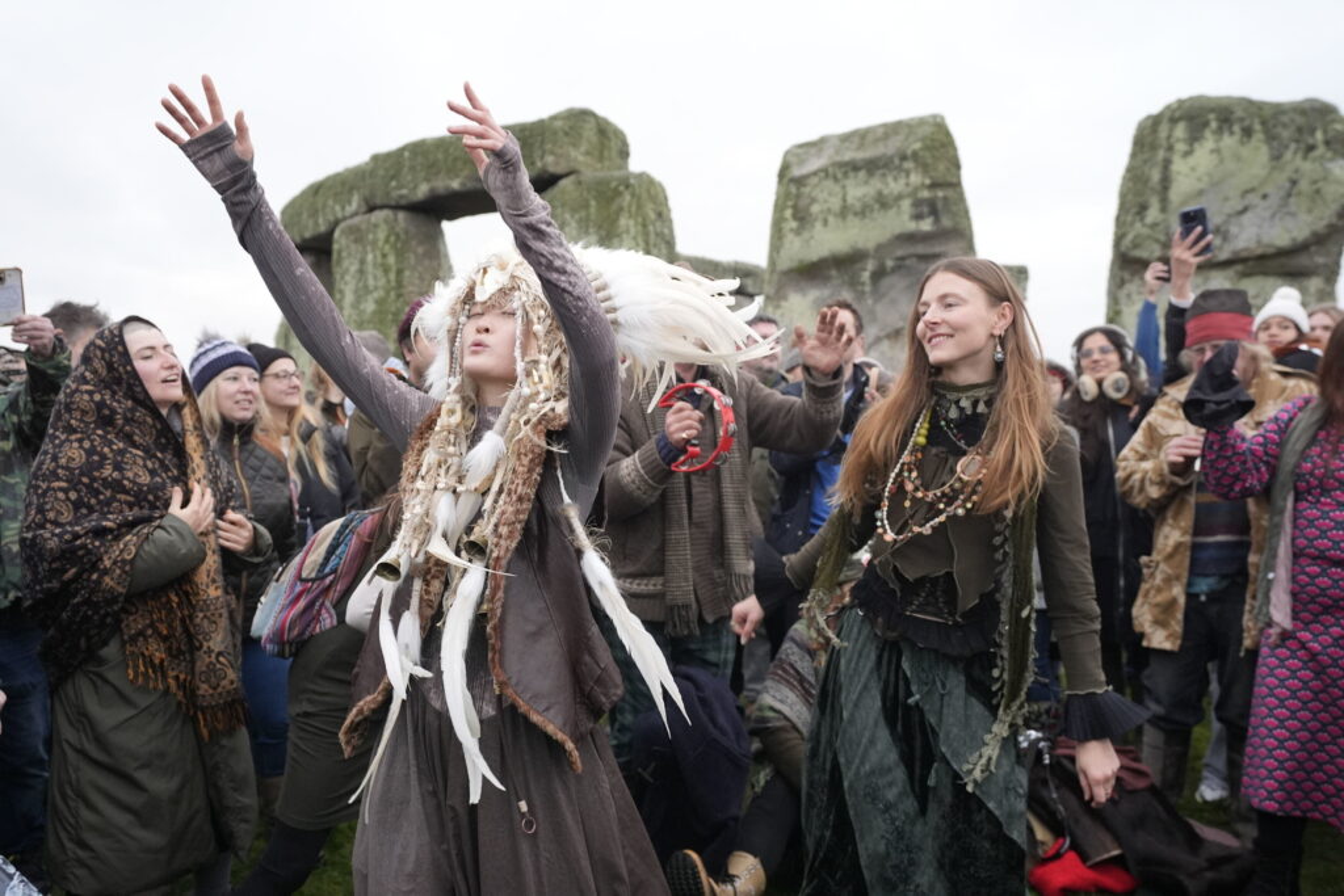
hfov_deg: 60.3
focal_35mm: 31
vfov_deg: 42.3
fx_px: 1157
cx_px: 672
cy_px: 448
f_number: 2.8
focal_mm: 31
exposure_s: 1/500
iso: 2500
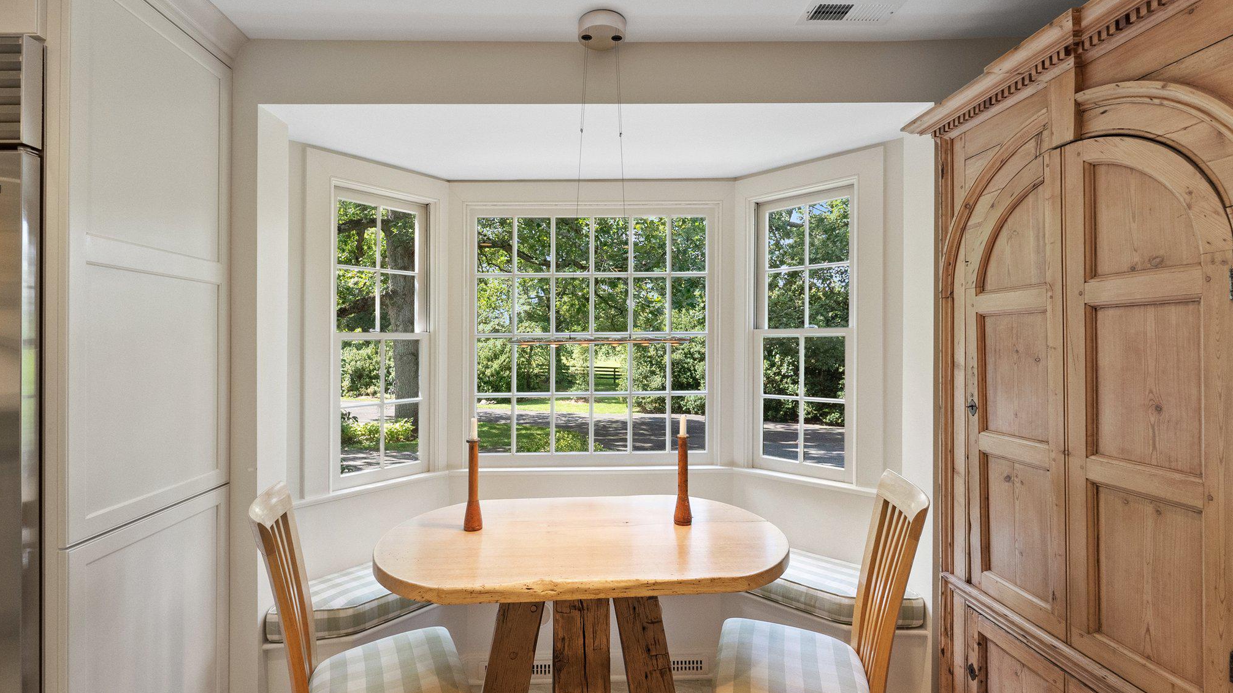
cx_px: 616
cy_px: 369
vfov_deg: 67.0
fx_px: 523
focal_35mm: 16
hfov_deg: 99.4
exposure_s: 1/13
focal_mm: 10
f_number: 8
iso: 800
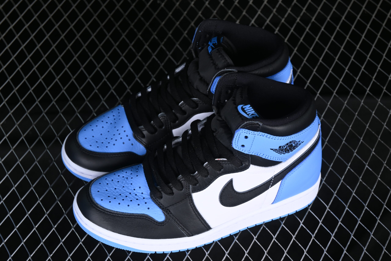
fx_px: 815
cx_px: 196
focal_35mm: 75
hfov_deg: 27.0
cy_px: 130
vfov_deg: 18.2
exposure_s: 1/80
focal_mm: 50
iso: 160
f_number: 7.1
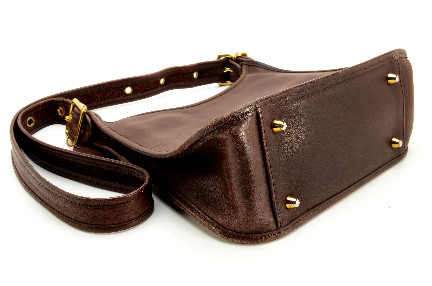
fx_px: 557
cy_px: 143
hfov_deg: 42.4
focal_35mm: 46
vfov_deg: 28.8
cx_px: 216
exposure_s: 1/160
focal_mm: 31
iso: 100
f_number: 14
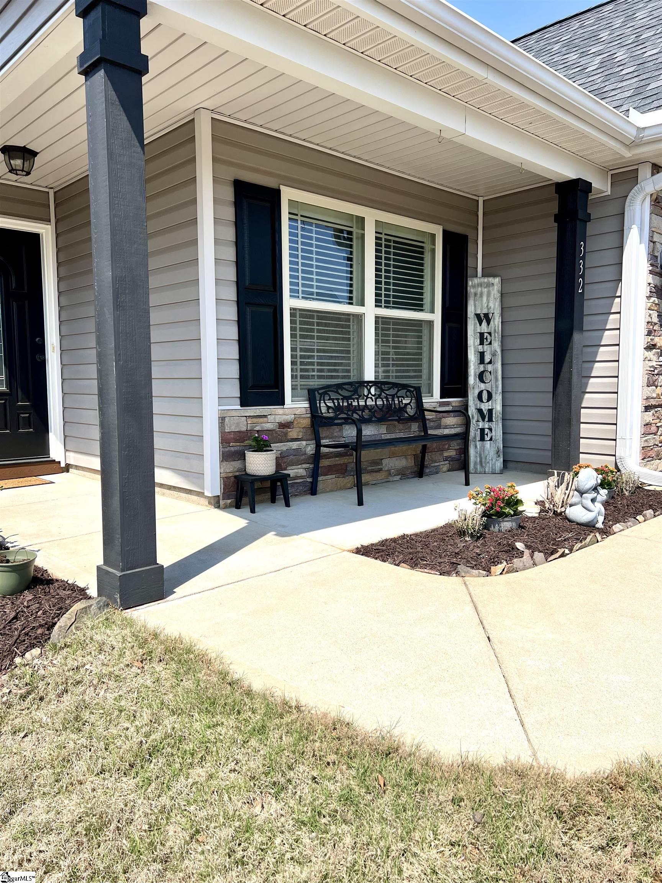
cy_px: 442
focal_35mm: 26
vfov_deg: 67.3
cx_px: 331
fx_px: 663
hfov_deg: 53.1
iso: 50
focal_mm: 5.7
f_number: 1.5
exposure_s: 1/4630
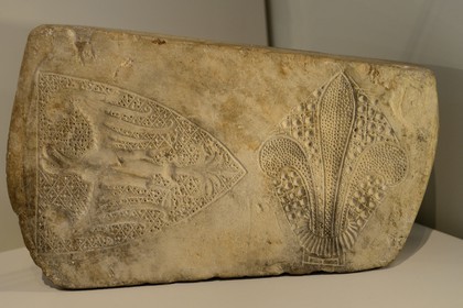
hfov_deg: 30.5
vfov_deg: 20.6
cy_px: 154
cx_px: 232
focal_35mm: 66
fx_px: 849
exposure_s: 1/50
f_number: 7.1
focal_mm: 66
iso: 1600
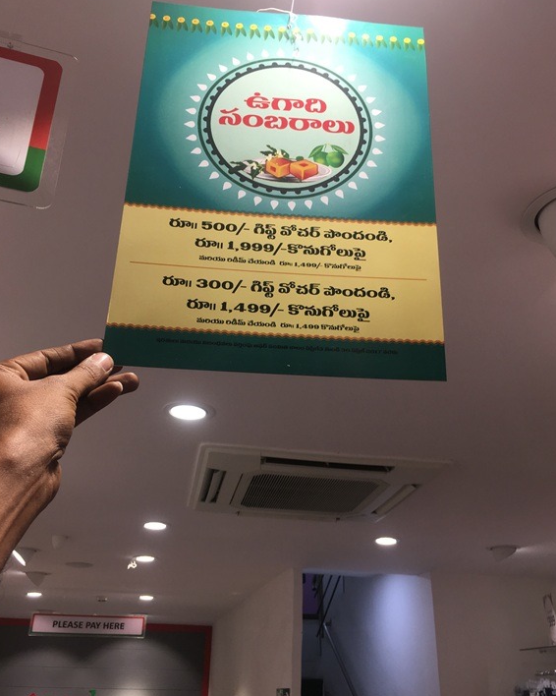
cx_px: 288
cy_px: 353
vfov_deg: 55.7
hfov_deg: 45.8
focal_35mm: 32
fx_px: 659
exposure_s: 1/100
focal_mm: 4.15
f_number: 2.2
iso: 32
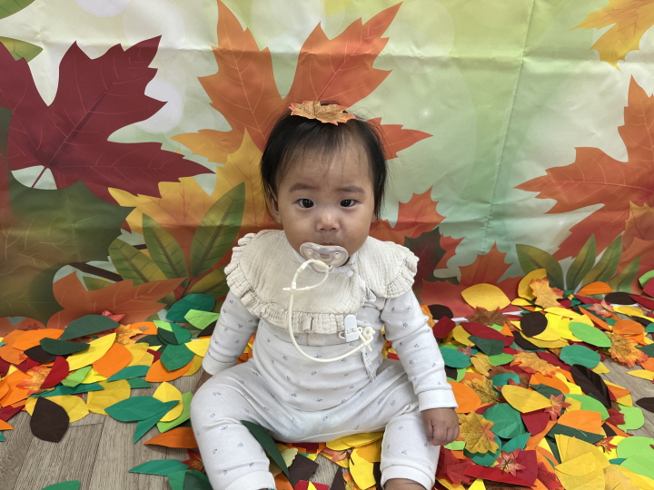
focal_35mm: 26
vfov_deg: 53.1
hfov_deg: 67.3
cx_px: 327
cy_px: 245
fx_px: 491
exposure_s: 1/120
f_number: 1.6
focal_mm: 5.1
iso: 80
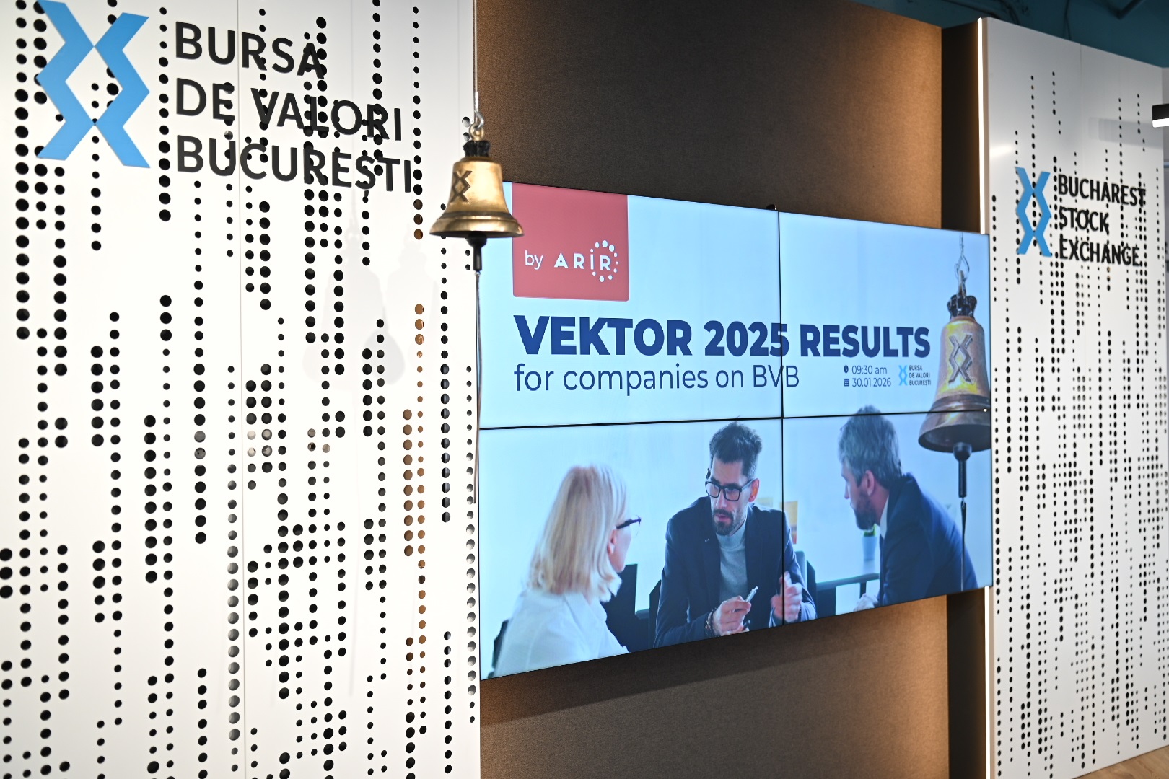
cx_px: 584
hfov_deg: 49.6
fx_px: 1266
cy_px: 390
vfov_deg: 34.2
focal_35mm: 39
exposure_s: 1/100
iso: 160
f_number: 2.1
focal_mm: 39
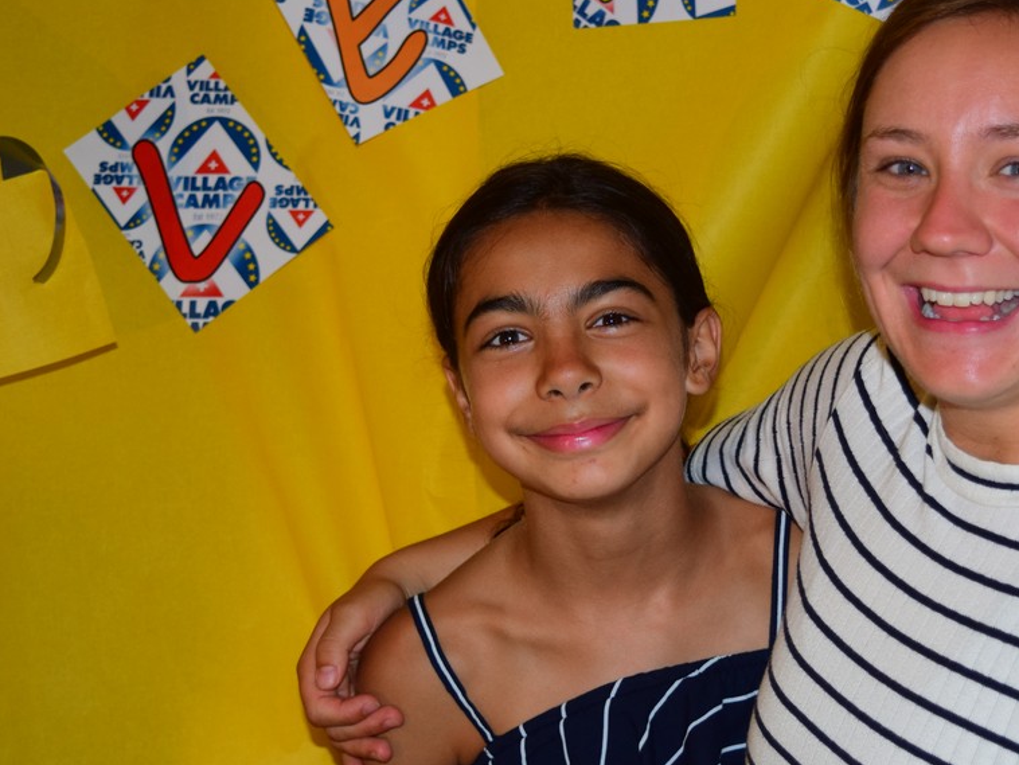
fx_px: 2179
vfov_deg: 19.9
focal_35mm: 74
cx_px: 635
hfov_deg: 26.2
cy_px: 366
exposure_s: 1/200
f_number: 4.8
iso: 800
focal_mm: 38
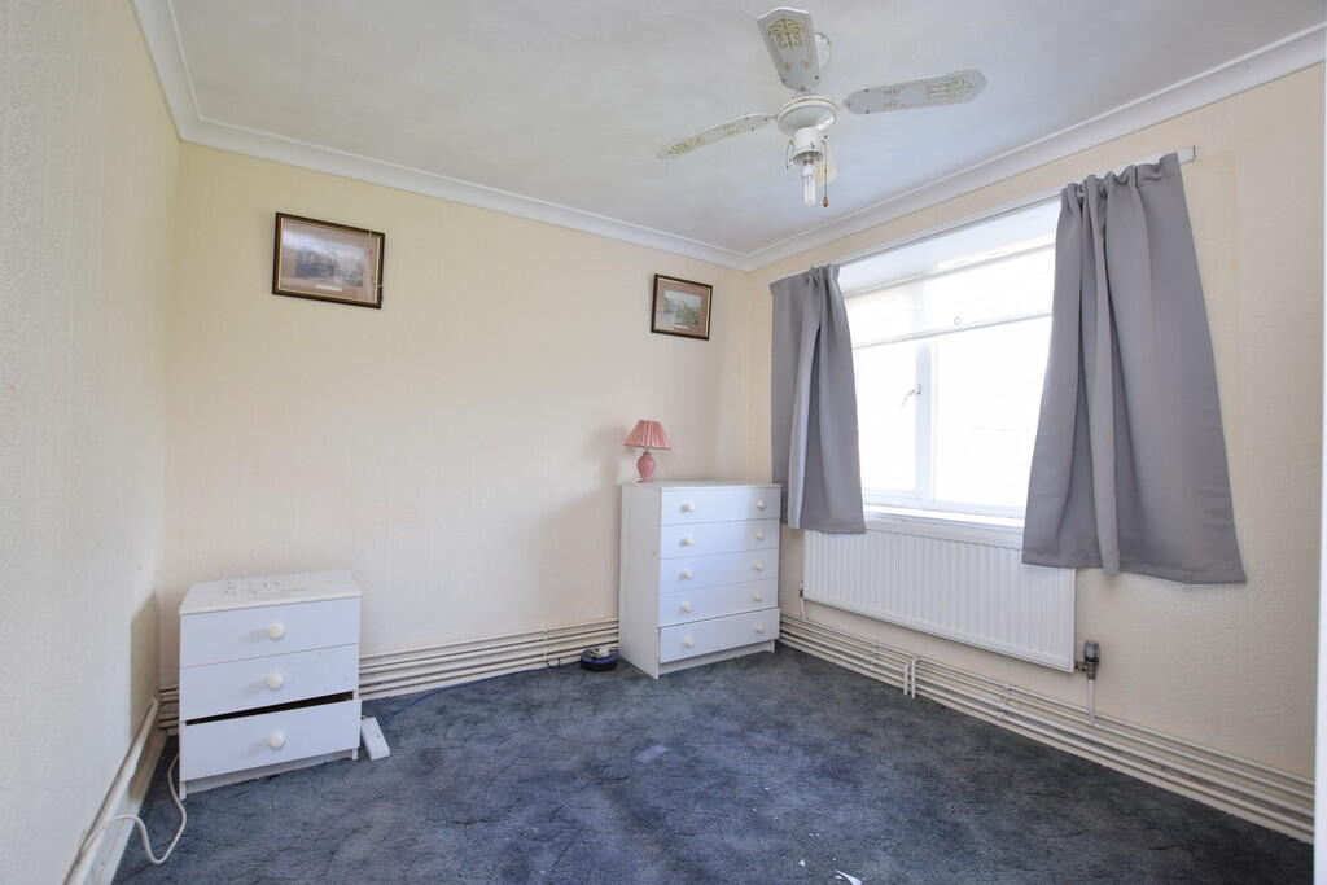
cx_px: 664
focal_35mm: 15
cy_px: 442
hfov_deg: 100.4
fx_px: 553
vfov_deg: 77.3
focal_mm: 10
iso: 100
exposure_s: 1/13
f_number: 5
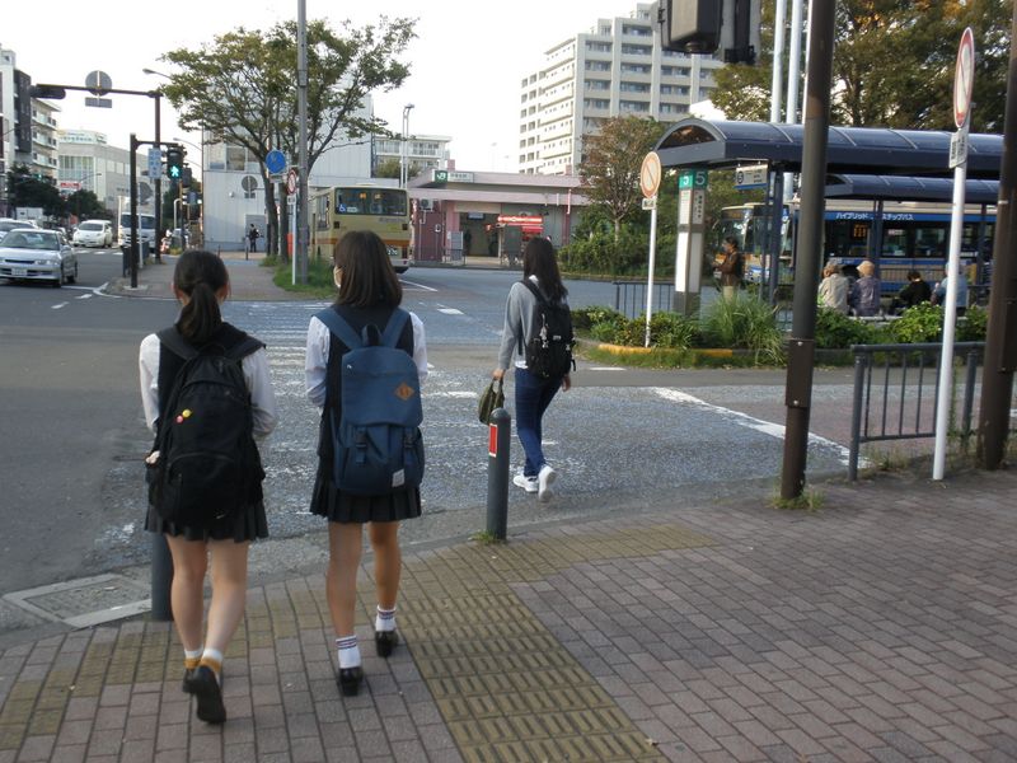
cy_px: 382
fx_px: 1175
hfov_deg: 46.8
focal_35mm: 40
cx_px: 508
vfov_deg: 36.0
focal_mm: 7.1
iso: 64
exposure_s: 1/125
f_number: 3.7
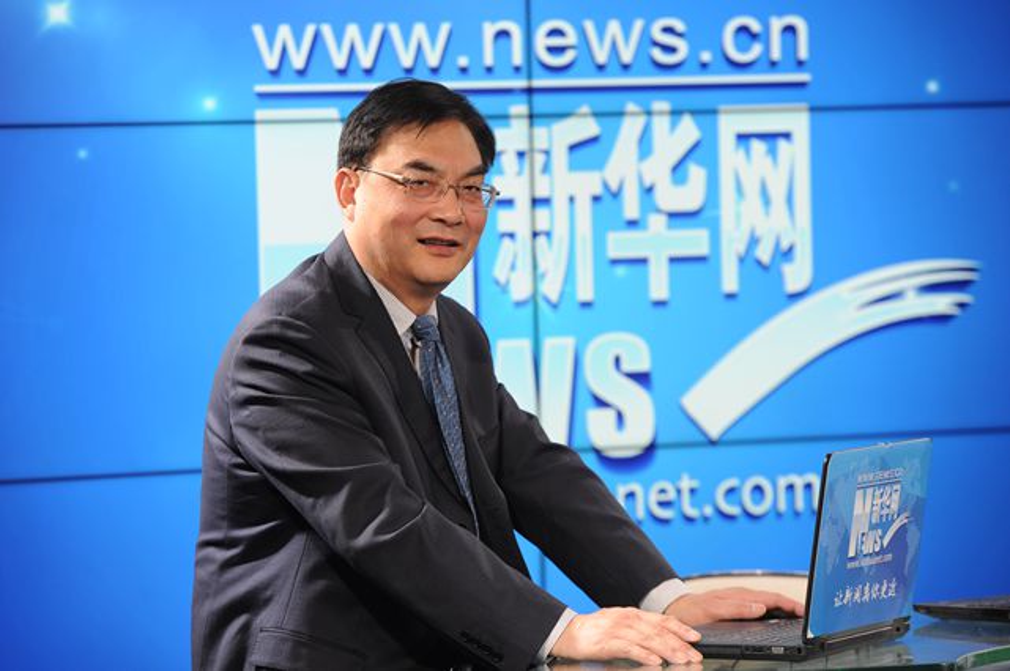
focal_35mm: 150
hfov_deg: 13.7
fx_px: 4204
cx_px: 505
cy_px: 336
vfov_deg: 9.1
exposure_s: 1/250
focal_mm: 150
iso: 720
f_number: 4
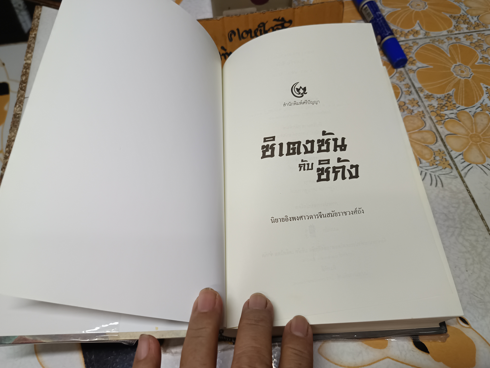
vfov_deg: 54.9
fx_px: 354
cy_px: 185
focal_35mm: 25
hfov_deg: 69.4
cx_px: 246
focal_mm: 5.31
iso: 991
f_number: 1.7
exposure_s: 1/50
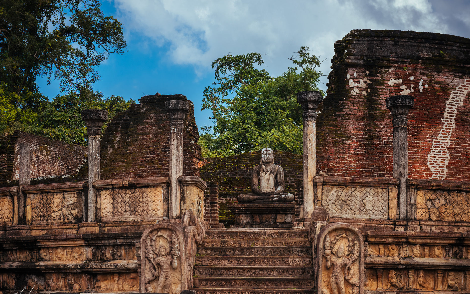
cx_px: 234
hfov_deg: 28.6
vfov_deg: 18.1
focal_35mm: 72
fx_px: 922
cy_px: 156
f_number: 6.3
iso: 200
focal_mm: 70
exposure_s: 1/400
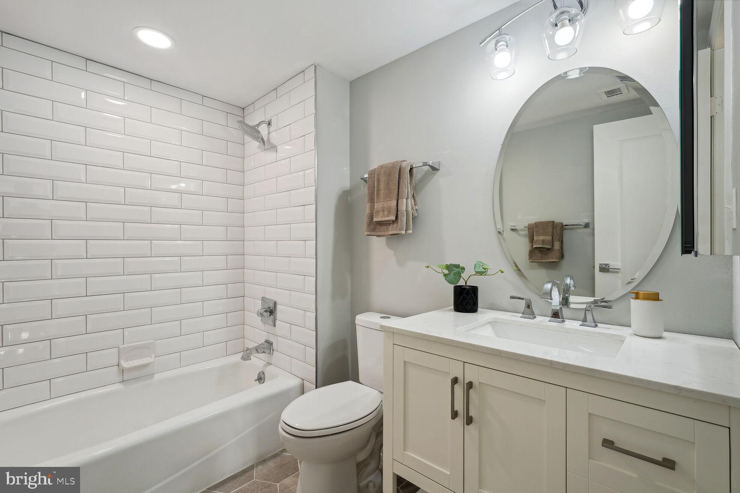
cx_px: 370
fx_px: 339
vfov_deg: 72.1
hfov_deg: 95.0
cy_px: 246
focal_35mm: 16
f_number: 8
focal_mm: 16.5
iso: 200
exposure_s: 1/13
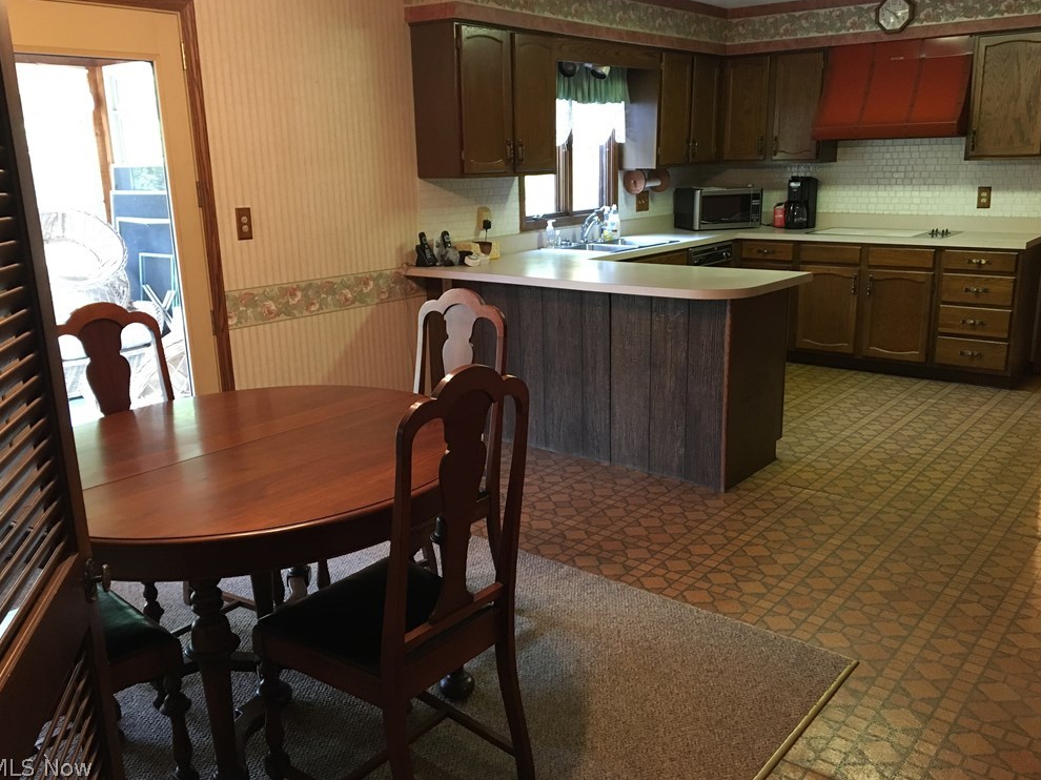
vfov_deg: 46.8
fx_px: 902
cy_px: 382
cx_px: 522
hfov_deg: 60.0
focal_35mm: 30
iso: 200
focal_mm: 4.15
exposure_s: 1/24
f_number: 2.2
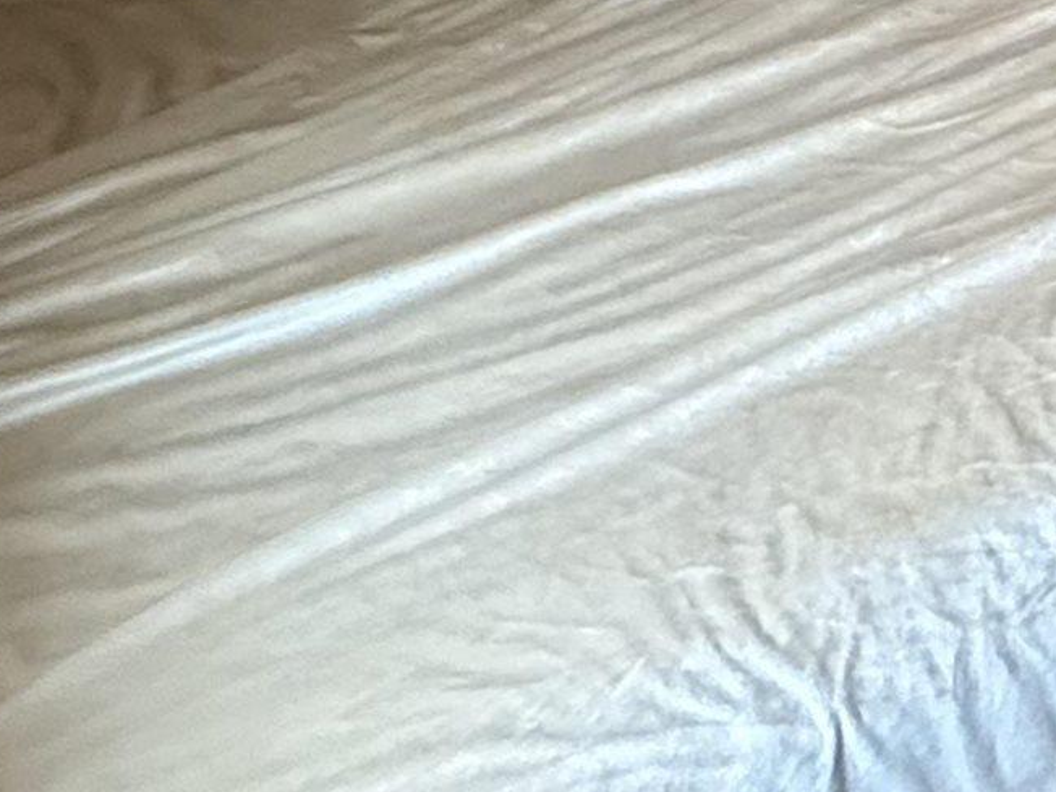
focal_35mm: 66
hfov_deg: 19.0
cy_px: -607
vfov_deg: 18.0
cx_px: 2075
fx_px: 2013
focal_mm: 2.22
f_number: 2.2
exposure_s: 1/60
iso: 640
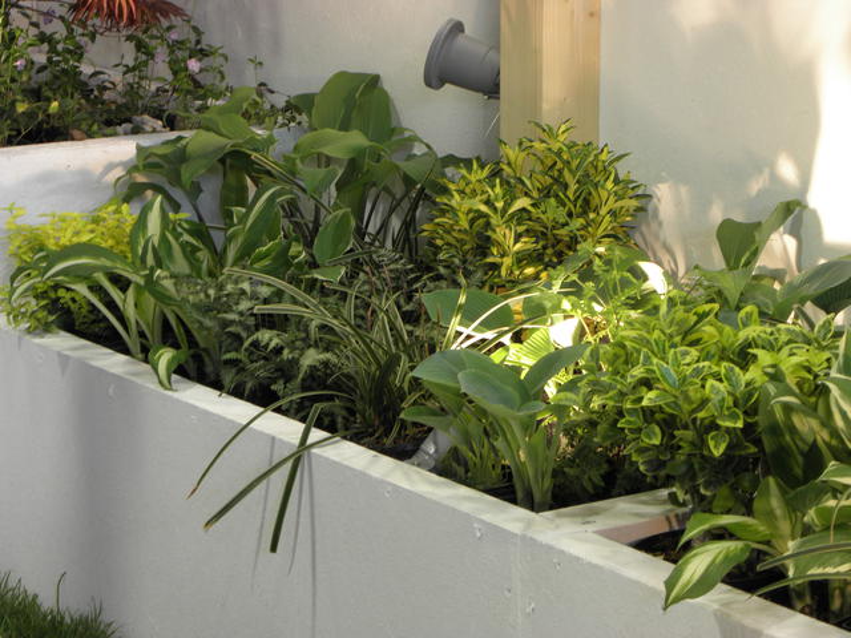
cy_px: 319
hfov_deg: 15.3
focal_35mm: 129
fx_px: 3171
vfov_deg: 11.5
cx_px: 426
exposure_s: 1/8
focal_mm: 23.03
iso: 125
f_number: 4.4
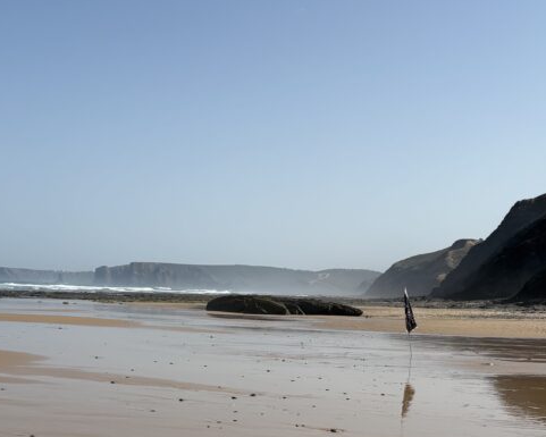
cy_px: 283
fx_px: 873
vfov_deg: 28.0
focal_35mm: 54
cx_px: 171
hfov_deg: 34.3
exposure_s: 1/5348
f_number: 1.6
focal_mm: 5.96
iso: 50
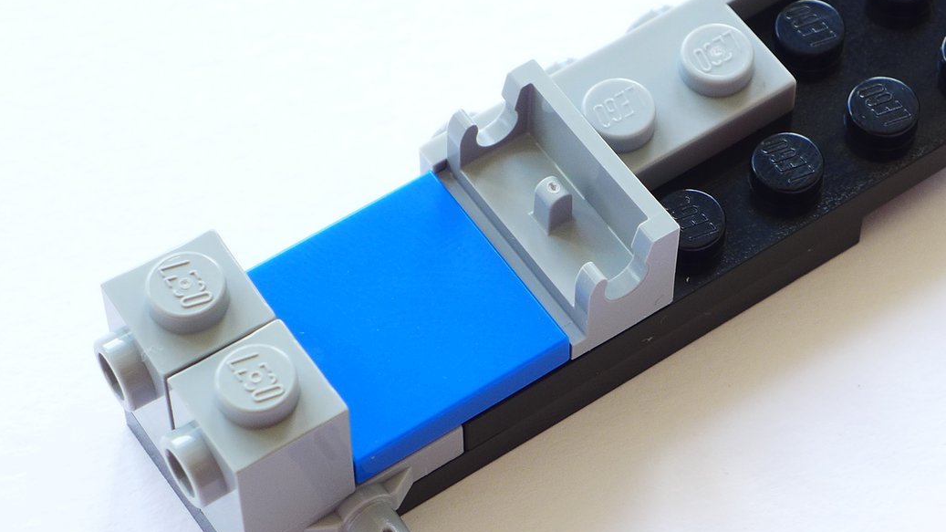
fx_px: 3110
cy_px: 243
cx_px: 581
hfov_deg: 17.3
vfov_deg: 9.8
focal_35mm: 124
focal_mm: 12.8
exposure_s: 1/30
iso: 80
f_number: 4.5
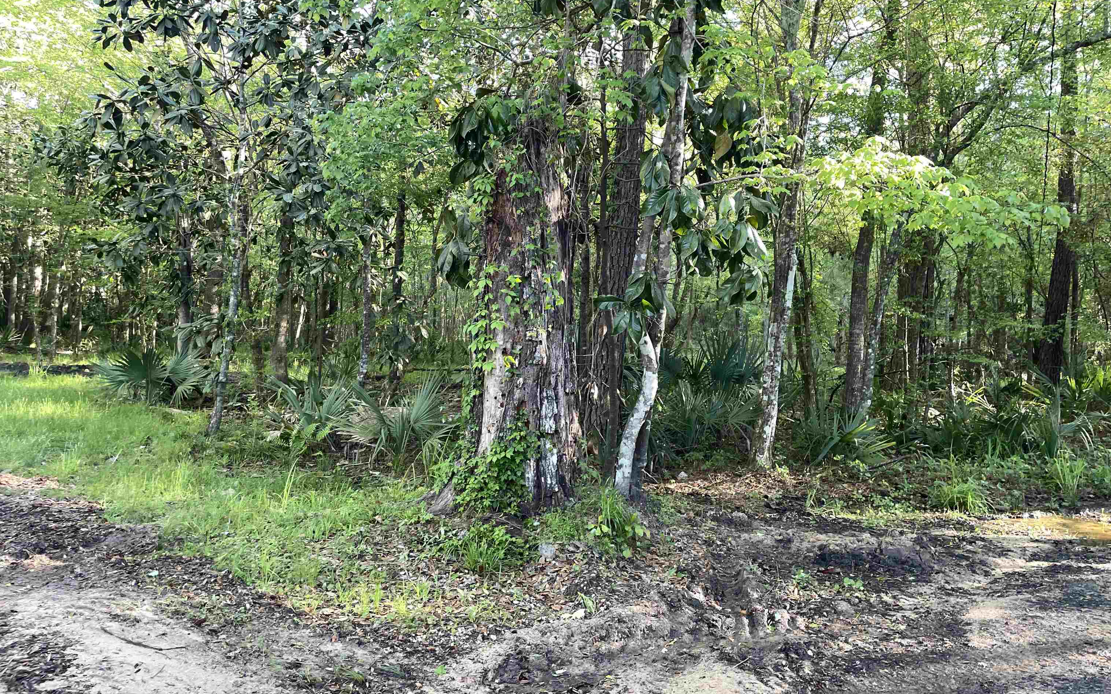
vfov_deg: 44.4
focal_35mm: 28
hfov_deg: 66.5
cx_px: 564
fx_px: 848
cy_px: 295
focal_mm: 4.2
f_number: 1.6
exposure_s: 1/121
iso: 100
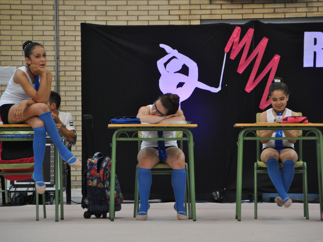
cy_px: 121
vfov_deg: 7.5
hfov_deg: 10.0
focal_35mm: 198
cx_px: 159
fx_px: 1848
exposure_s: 1/80
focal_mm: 122
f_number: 5.6
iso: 800
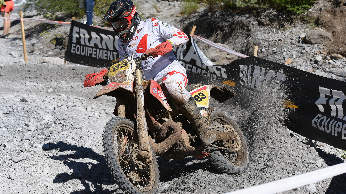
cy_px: 95
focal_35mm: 111
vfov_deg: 10.9
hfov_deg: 19.3
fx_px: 1018
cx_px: 172
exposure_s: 1/2000
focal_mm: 105
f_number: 6.3
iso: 400
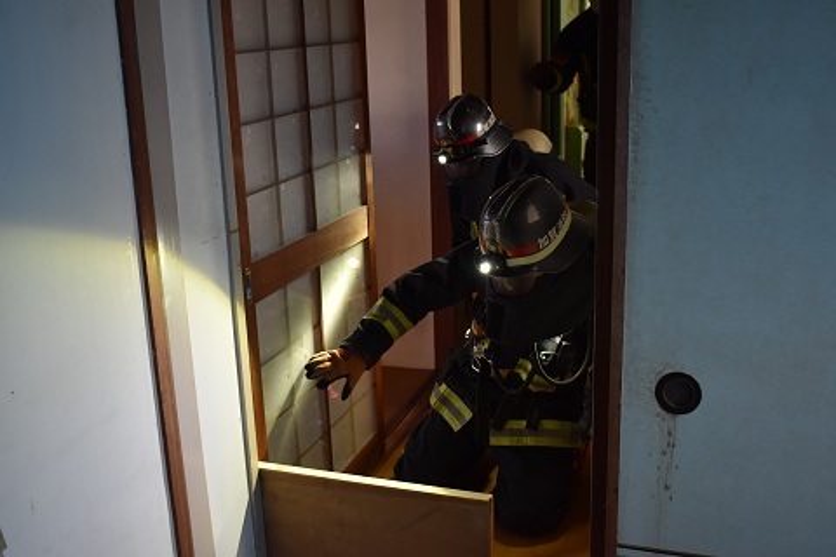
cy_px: 278
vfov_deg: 33.0
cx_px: 418
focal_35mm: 40
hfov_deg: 47.9
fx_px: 940
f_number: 4
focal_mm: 27
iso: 800
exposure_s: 1/60
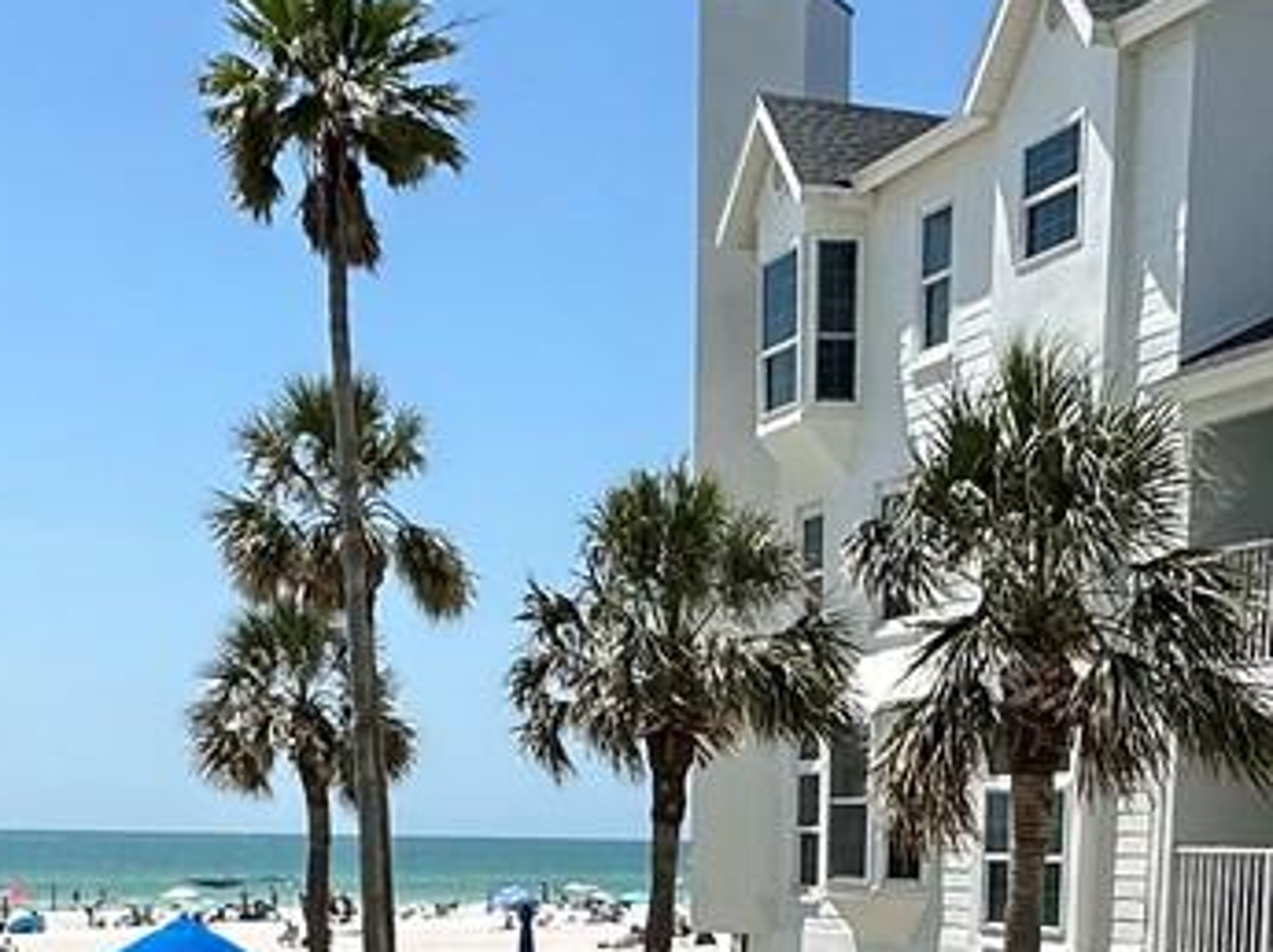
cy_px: 1406
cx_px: 804
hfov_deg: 29.7
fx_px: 2388
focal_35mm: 65
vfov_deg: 19.7
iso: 50
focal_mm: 2.22
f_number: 2.2
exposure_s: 1/3300
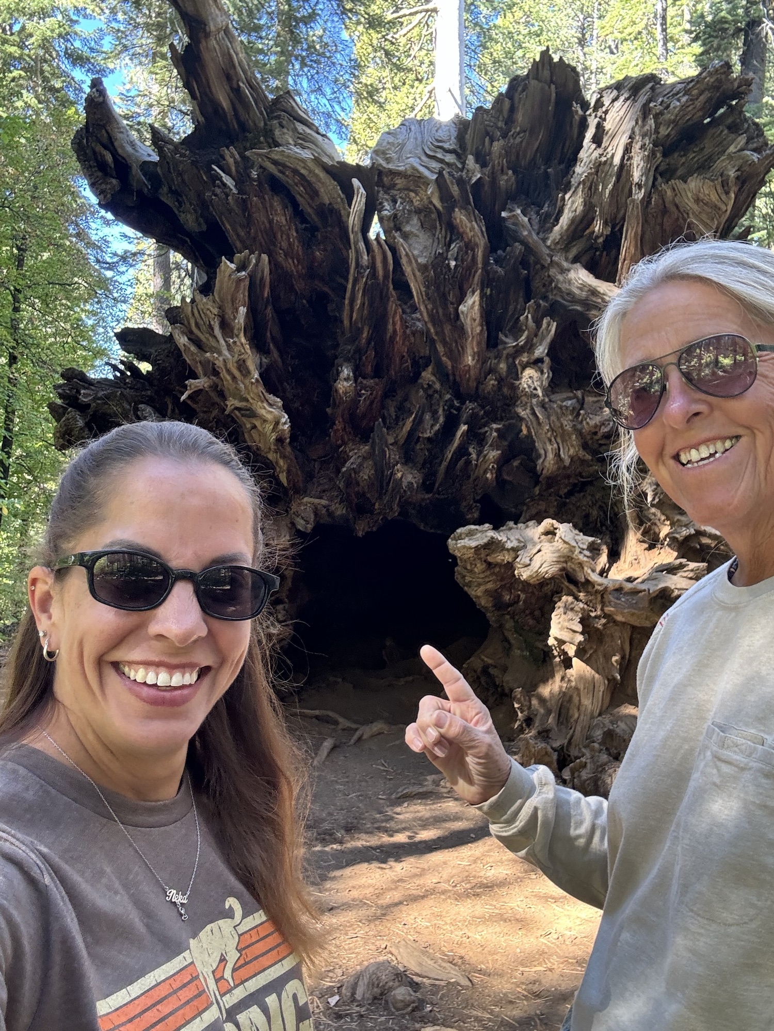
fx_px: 894
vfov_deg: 60.0
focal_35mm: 30
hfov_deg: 46.8
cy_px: 516
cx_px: 387
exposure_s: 1/60
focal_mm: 2.69
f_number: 1.9
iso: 100
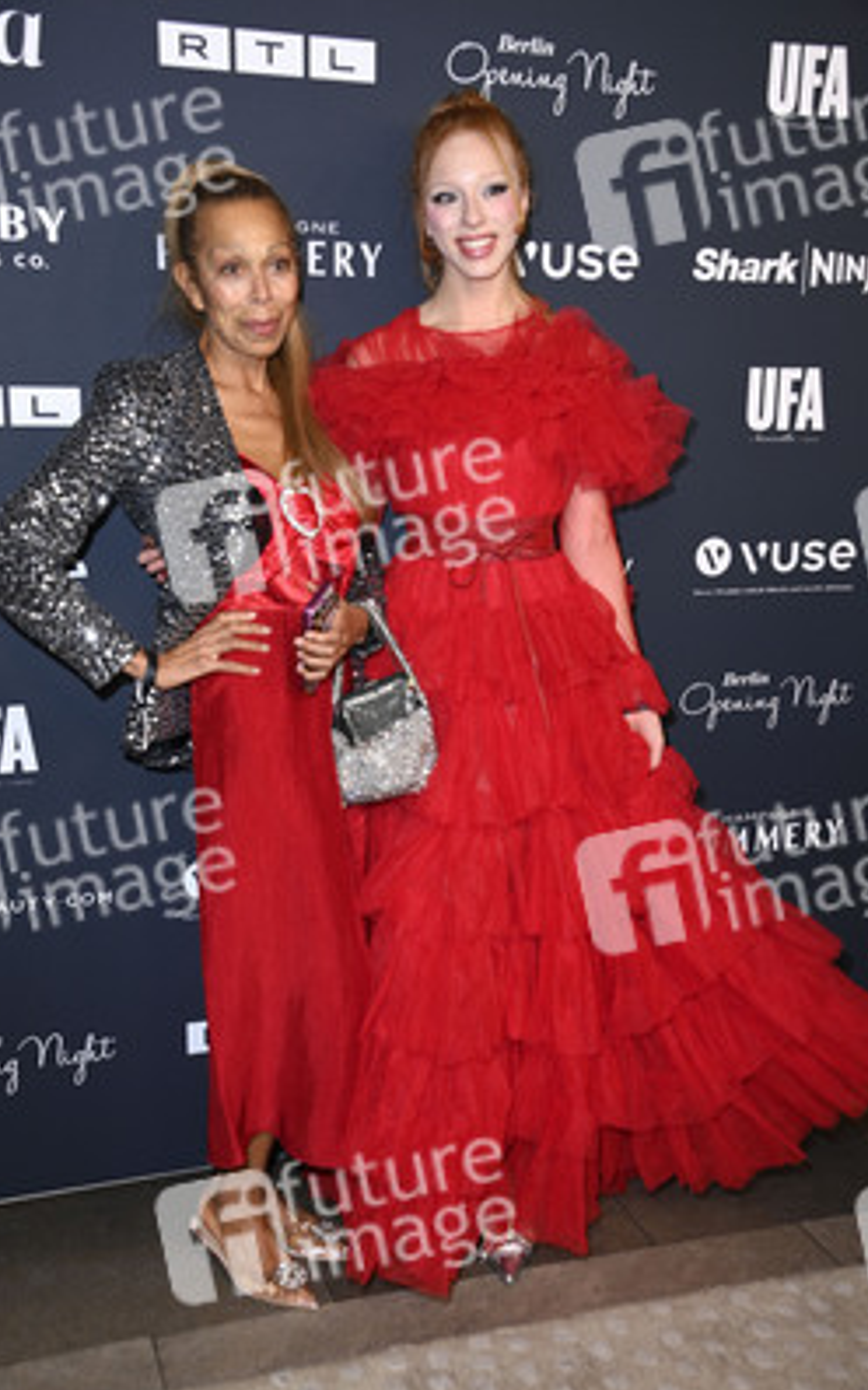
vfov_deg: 48.2
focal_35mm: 41
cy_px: 697
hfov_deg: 31.2
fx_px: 1552
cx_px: 438
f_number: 6.3
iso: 800
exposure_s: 1/250
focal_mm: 40
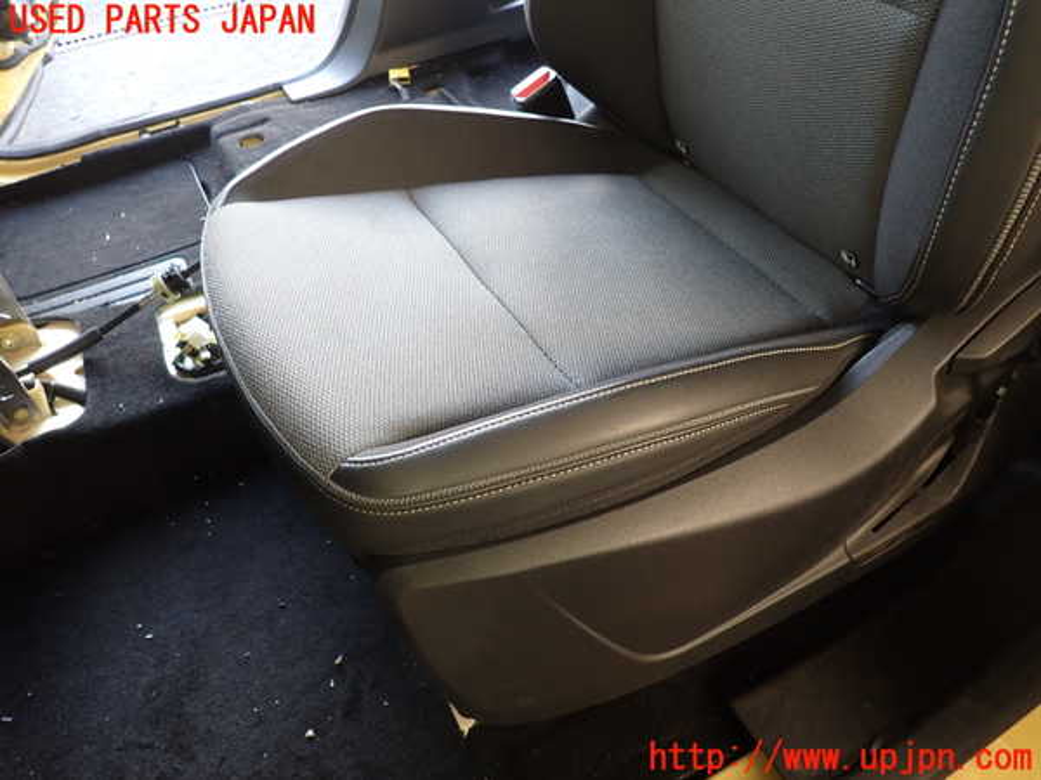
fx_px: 752
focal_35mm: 25
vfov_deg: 54.9
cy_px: 390
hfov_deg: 69.4
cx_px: 520
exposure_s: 1/60
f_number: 2
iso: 200
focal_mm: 4.5
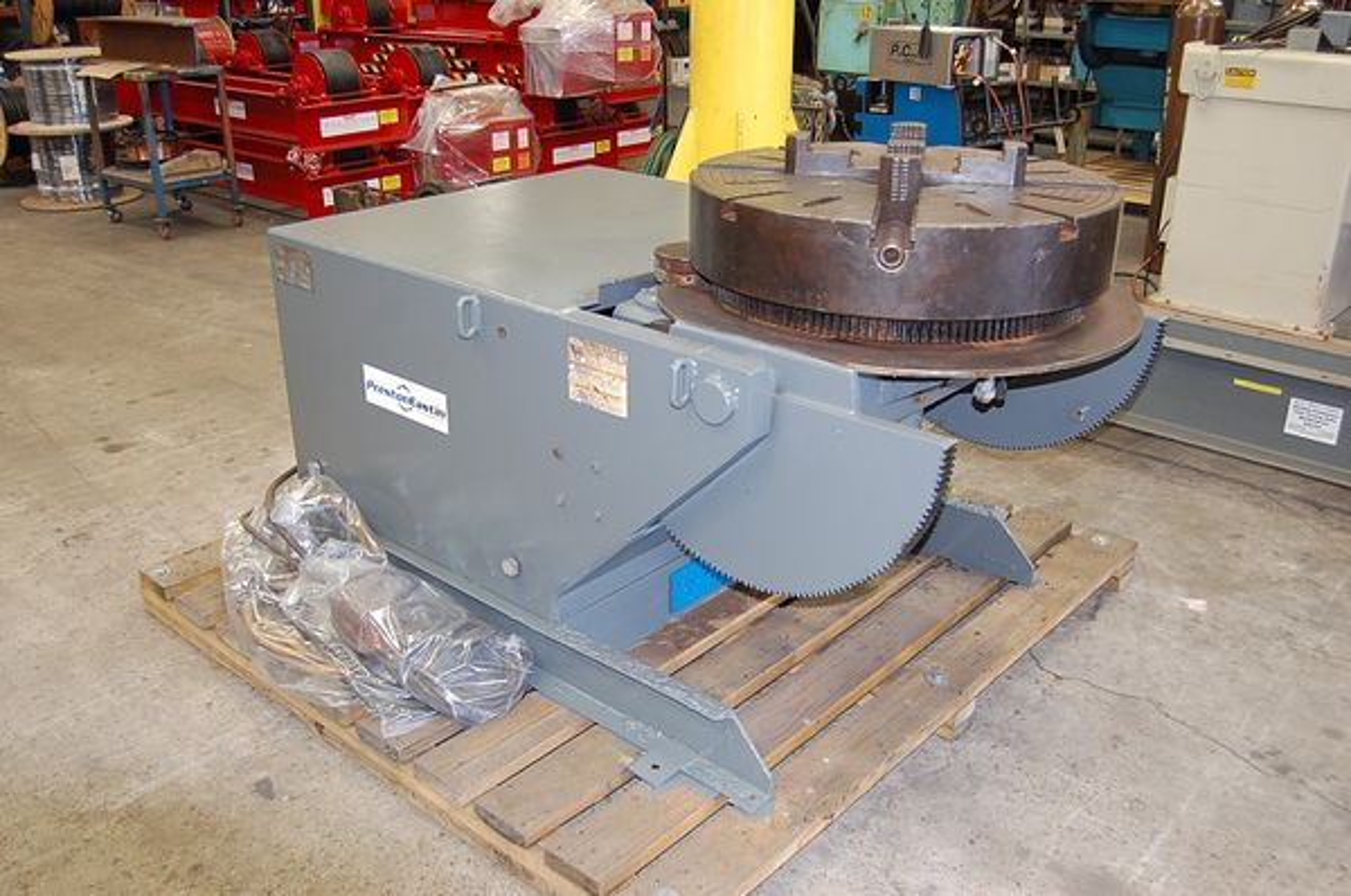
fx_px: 1236
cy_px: 448
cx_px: 676
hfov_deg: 57.3
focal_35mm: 33
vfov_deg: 39.8
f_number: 3.8
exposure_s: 1/60
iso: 400
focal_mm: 22
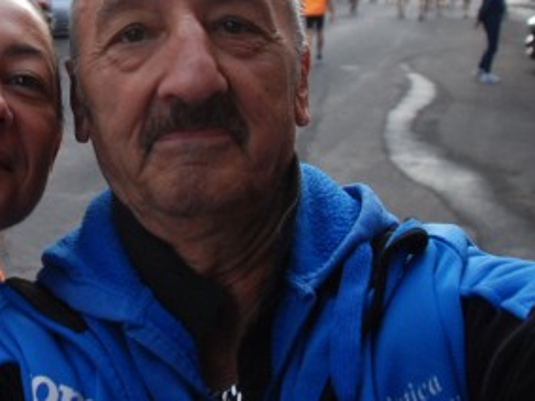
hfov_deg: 29.8
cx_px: 17
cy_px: 42
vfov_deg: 23.4
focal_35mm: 61
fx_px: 943
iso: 1000
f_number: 4.5
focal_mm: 20
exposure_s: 1/1000
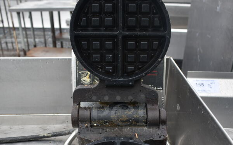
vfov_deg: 29.9
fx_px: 267
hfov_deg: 47.2
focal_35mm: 42
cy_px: 114
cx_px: 118
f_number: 4.5
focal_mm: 18
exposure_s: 1/80
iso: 100
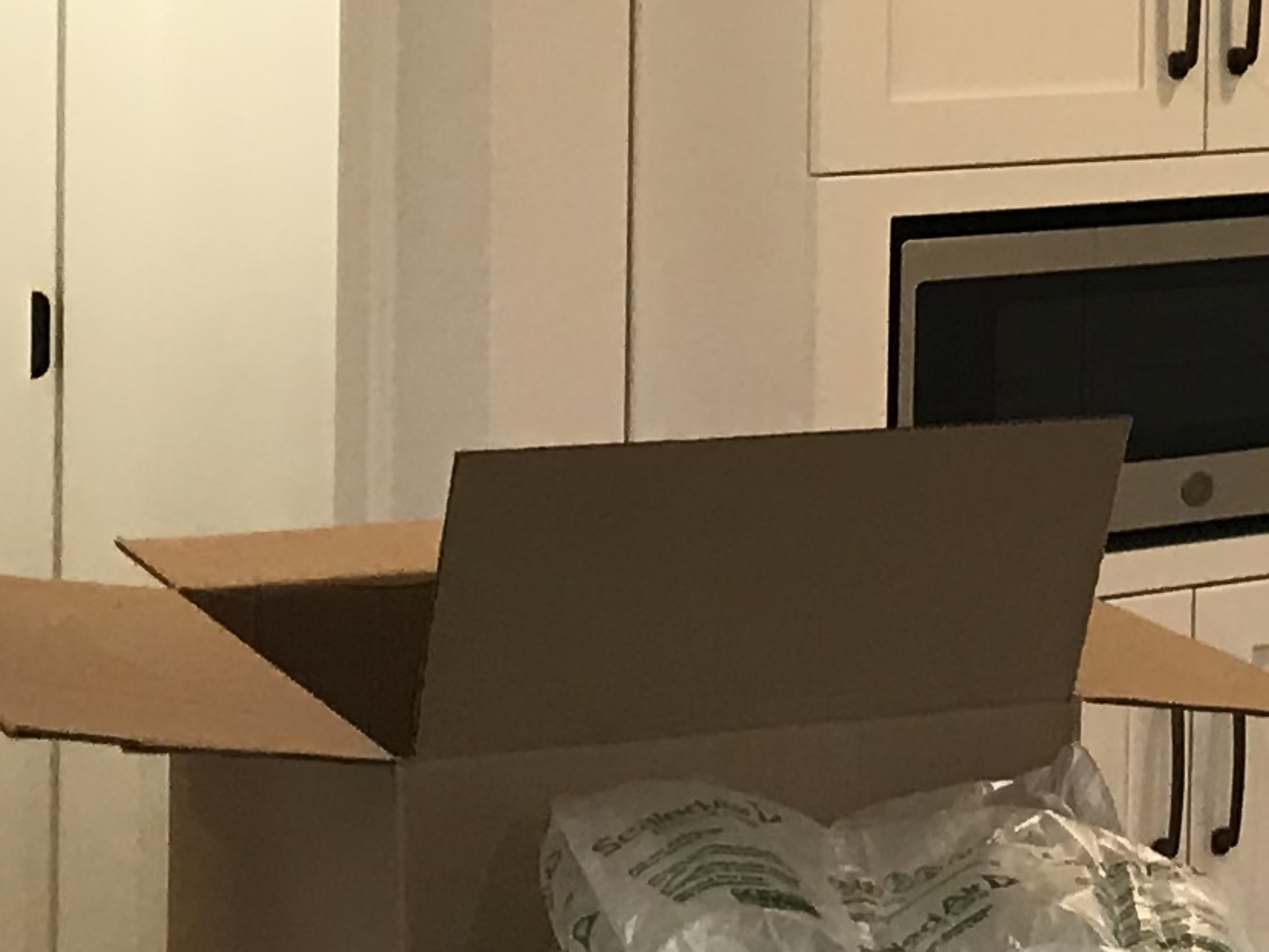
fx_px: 4987
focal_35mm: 136
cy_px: -14
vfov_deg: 10.8
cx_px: 2396
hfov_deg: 12.9
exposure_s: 1/40
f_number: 1.8
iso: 25
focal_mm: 3.99
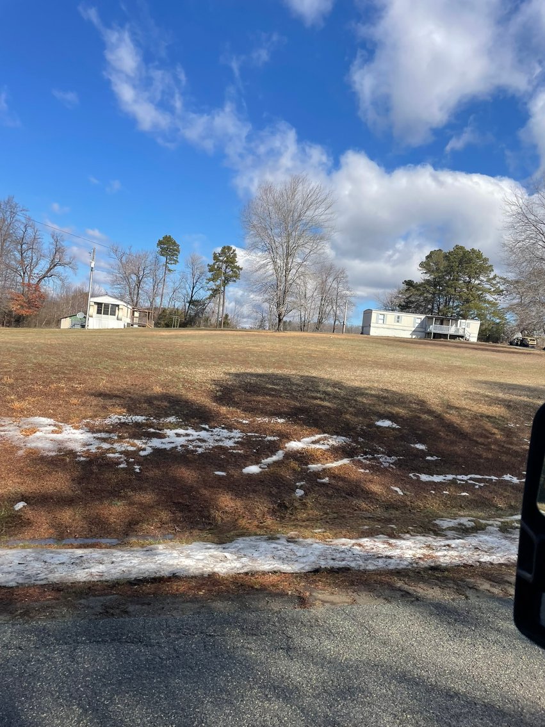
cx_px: 272
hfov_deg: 53.1
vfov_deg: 67.3
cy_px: 364
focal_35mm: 26
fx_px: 546
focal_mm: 4.2
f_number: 1.6
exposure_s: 1/3205
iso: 32
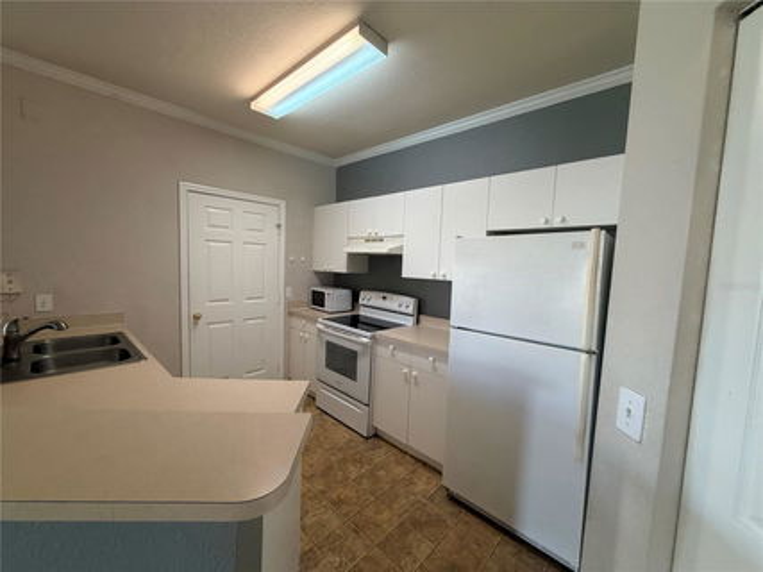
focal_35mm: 14
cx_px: 382
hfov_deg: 102.1
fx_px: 308
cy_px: 286
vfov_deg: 85.6
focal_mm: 2.22
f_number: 2.2
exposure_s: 1/60
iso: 250
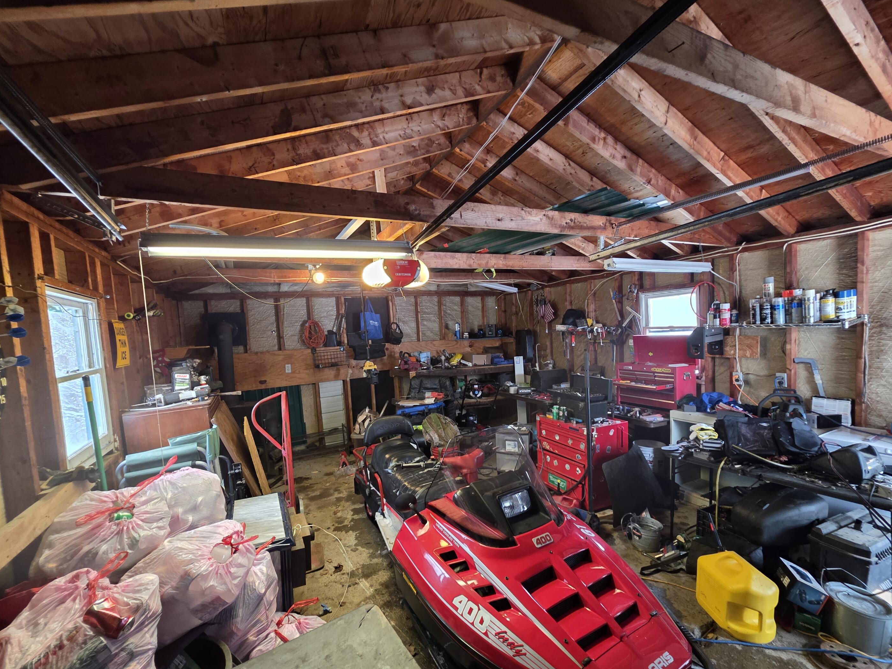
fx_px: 361
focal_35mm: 14
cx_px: 443
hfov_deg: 102.1
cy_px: 359
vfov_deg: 85.5
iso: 400
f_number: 1.9
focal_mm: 2.2
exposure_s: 1/60
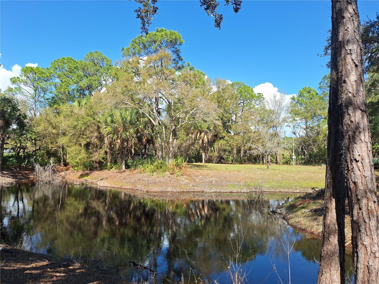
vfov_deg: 58.9
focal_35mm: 23
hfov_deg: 73.9
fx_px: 252
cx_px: 190
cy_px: 142
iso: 40
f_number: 1.8
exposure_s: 1/2088
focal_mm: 5.54
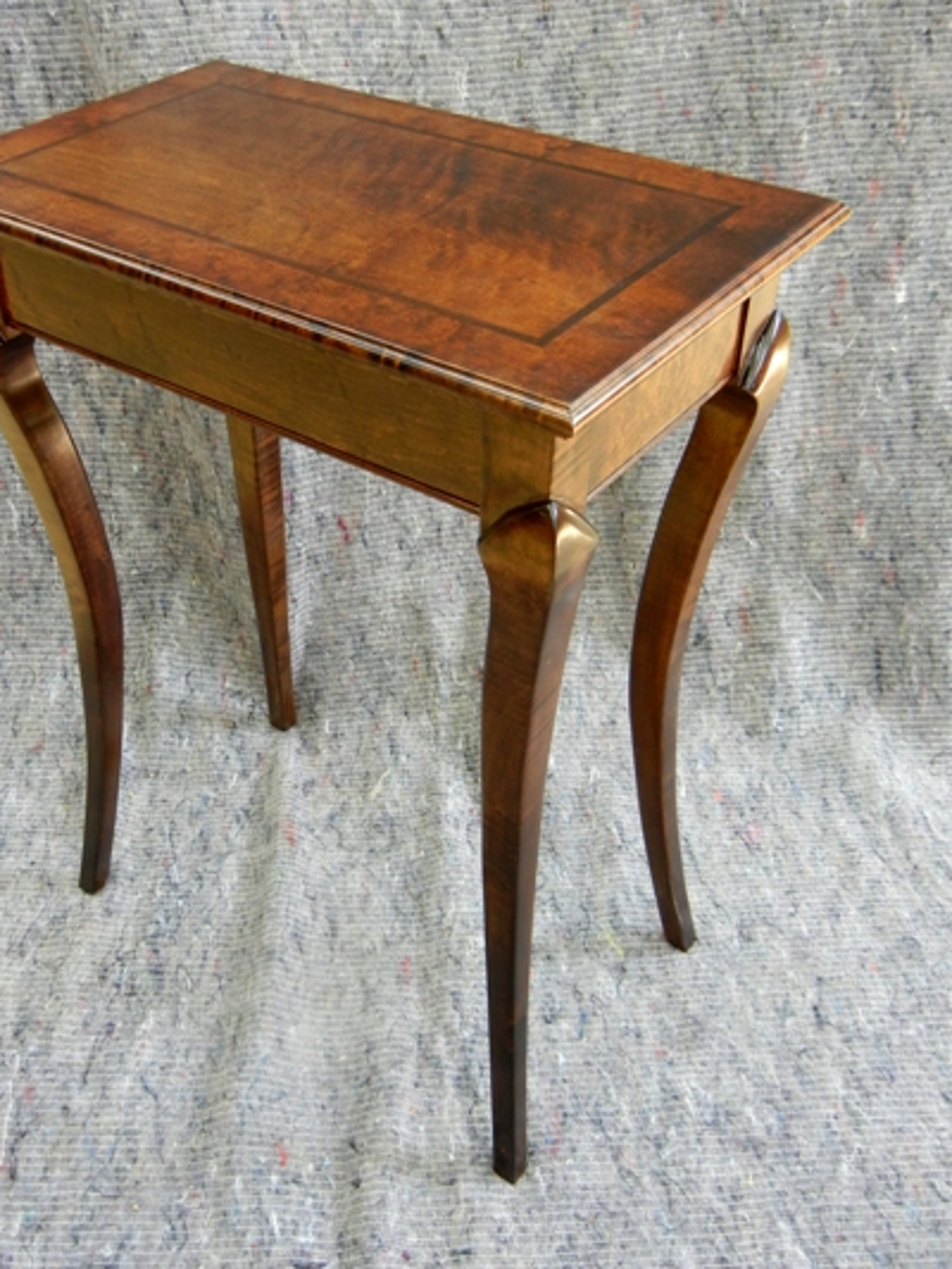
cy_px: 619
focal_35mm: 36
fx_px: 1320
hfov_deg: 39.6
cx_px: 414
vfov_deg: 51.3
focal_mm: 5.4
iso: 175
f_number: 3.5
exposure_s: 1/30
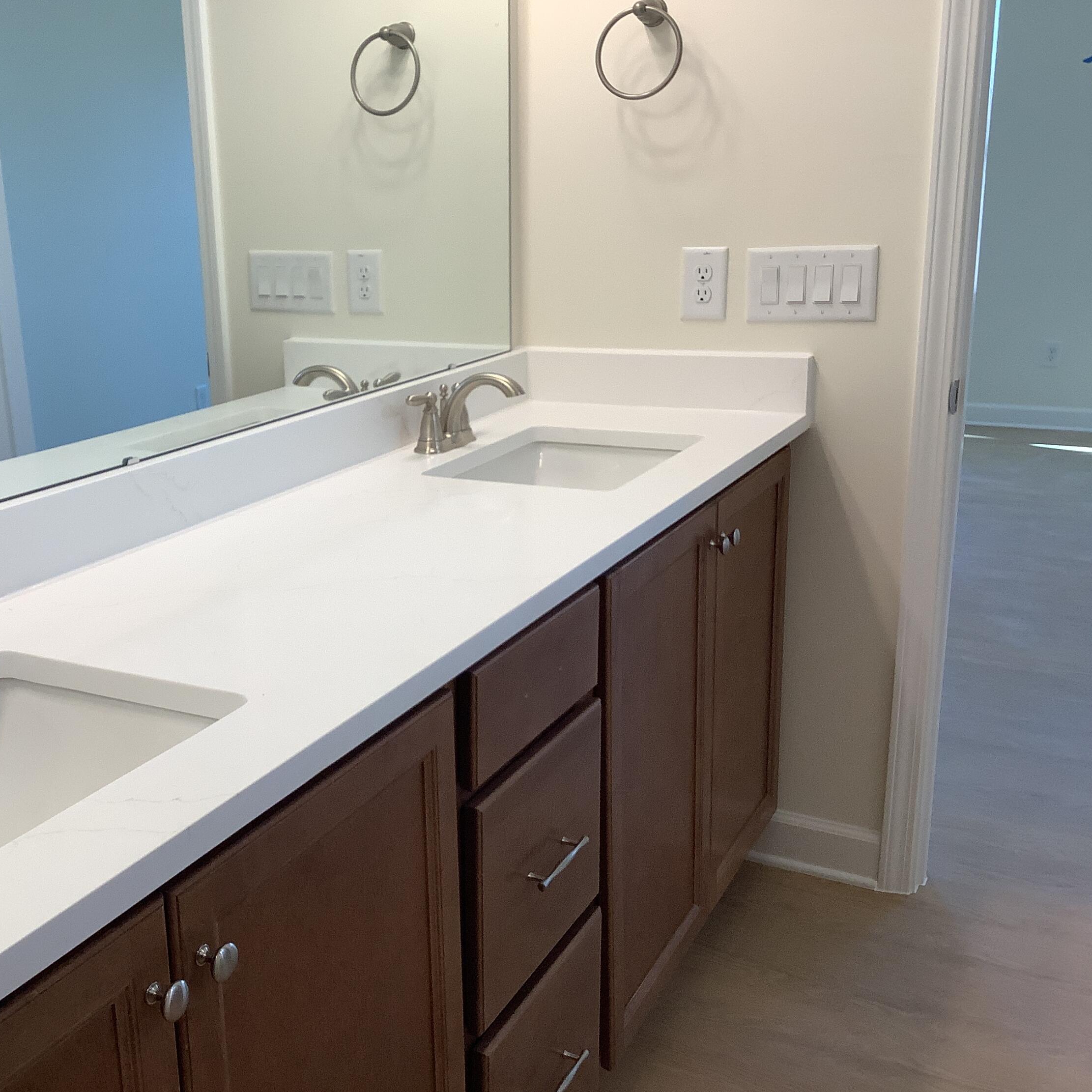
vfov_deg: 44.9
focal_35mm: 37
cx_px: 387
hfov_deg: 44.4
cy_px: 550
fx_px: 1321
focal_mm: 3.3
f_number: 2.4
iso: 64
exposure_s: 1/120
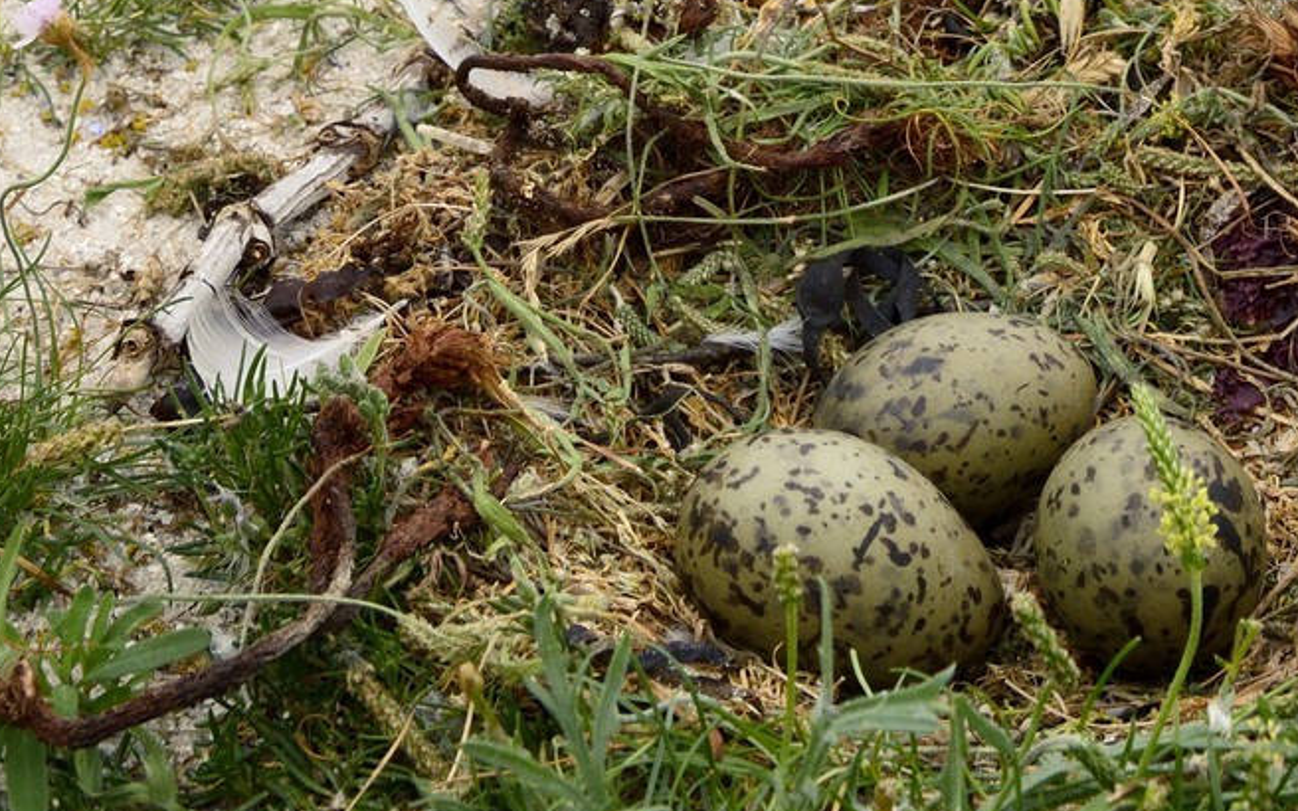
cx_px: 931
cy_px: -726
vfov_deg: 13.3
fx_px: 3078
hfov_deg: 23.6
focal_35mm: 87
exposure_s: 1/320
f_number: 10
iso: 800
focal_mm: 35
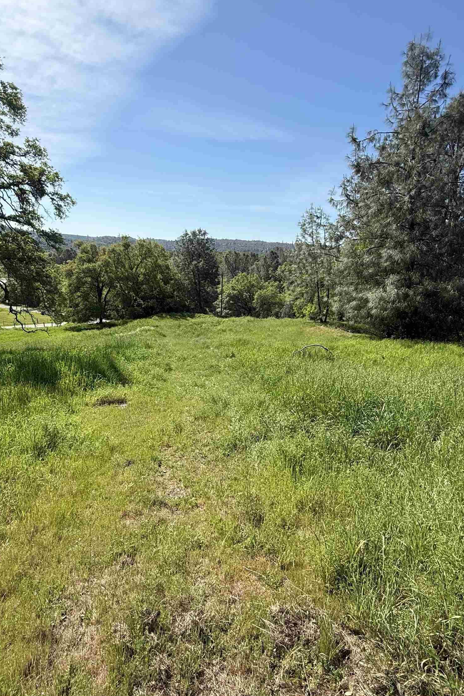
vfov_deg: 84.0
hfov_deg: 61.9
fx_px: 387
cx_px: 225
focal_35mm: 20
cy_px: 346
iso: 50
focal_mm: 2.22
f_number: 2.2
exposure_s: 1/1497
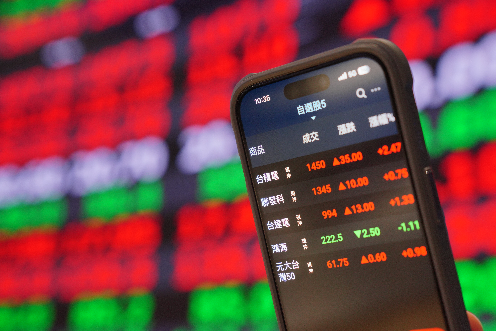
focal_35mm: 70
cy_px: 166
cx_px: 248
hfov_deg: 28.8
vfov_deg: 19.5
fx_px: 965
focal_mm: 70
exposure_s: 1/125
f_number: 5.6
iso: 1600
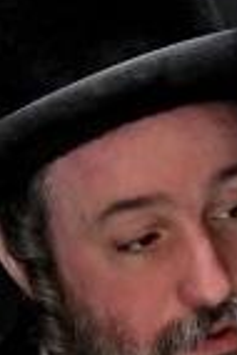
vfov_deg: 1.9
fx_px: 10500
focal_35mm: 1066
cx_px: 317
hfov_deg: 1.3
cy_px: 172
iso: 800
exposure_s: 1/160
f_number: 4
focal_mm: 99
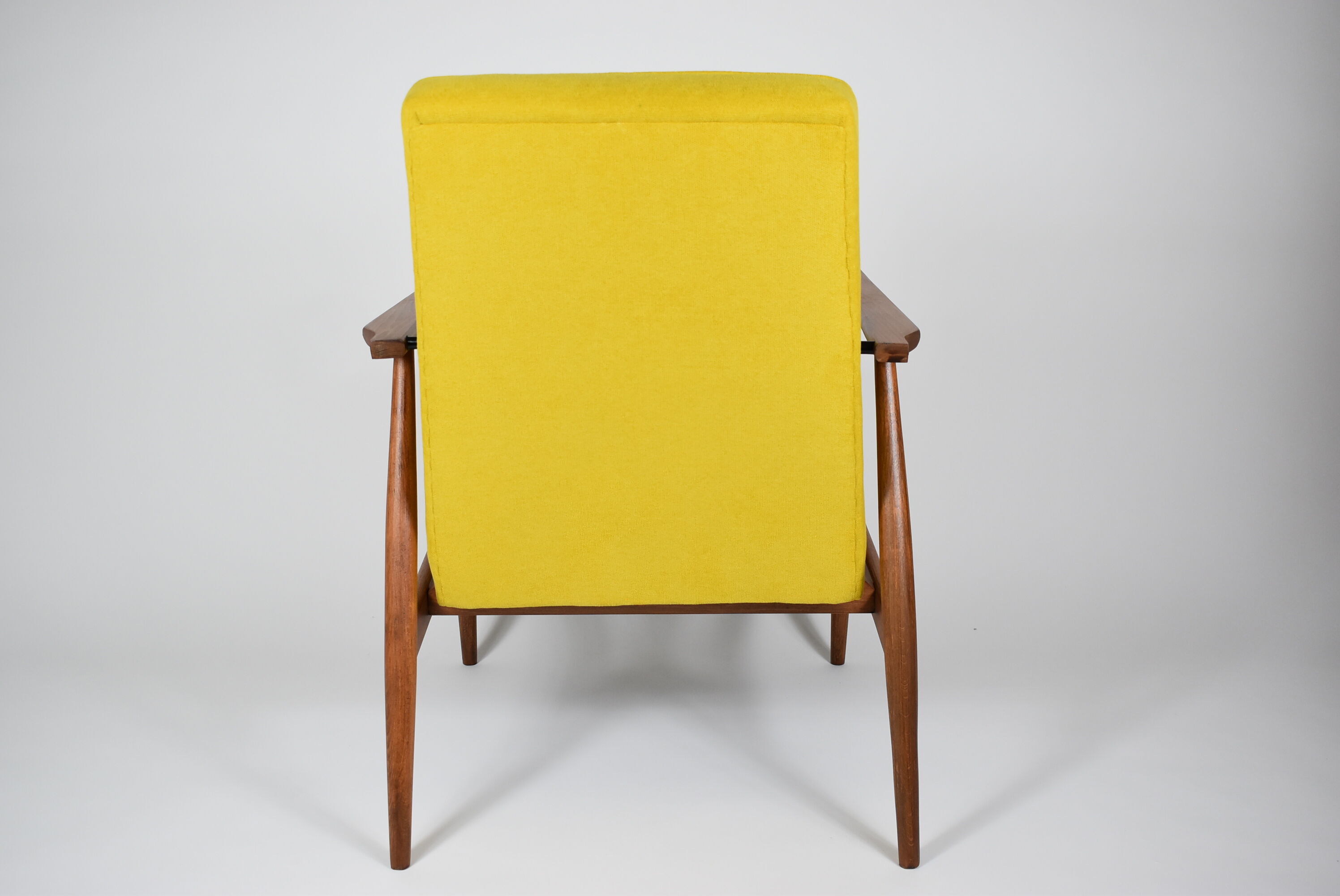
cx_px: 670
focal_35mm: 36
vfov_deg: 36.9
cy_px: 448
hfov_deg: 53.1
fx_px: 1341
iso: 800
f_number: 5
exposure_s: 1/125
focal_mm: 24
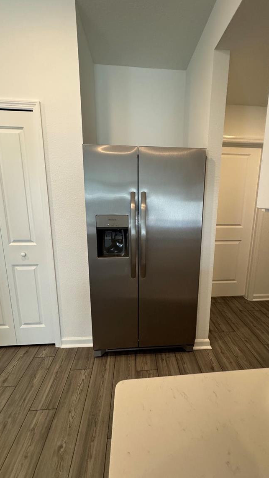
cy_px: 237
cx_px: 150
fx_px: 203
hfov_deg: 66.8
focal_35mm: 16
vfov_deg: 99.4
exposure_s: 1/120
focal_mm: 2.22
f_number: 2.2
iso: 320
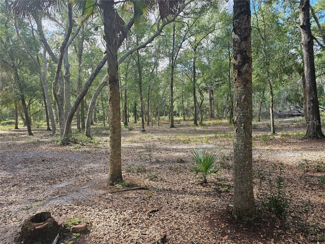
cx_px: 162
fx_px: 216
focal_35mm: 23
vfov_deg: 58.9
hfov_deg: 73.9
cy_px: 122
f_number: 1.7
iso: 25
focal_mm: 6.3
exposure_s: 1/120
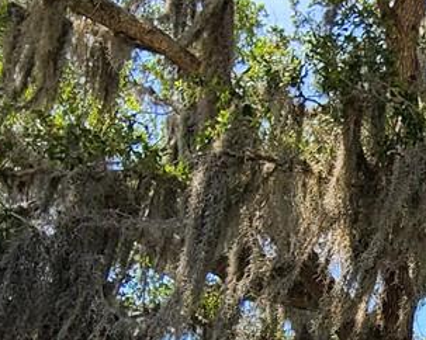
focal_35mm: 67
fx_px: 844
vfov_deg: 20.9
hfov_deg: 24.9
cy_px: 430
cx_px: 543
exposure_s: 1/686
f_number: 2.2
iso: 50
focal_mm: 2.2
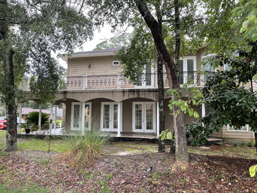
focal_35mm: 26
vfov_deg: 53.1
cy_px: 96
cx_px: 128
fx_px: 193
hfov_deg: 67.3
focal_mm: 4.2
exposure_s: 1/270
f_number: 1.6
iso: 32
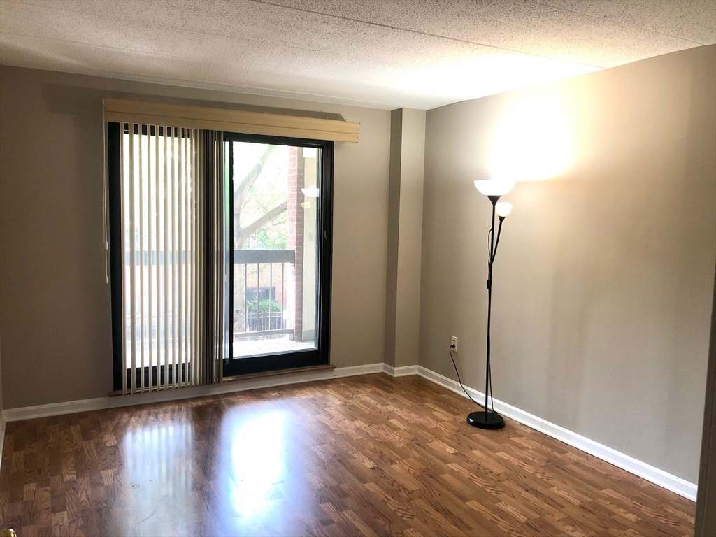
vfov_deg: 49.7
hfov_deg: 63.4
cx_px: 358
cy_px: 268
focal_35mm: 28
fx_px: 579
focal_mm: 3.99
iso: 40
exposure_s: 1/24
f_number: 1.8
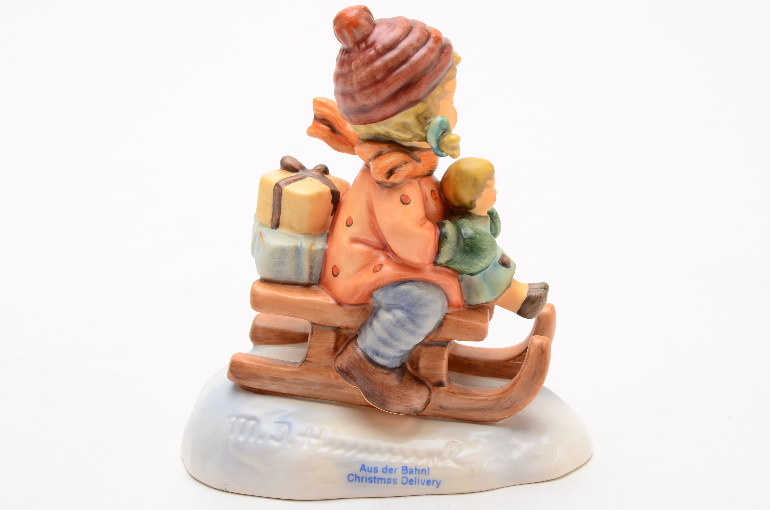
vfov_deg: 18.8
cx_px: 385
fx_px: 1537
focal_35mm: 72
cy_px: 255
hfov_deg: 28.1
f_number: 20
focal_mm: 48
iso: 100
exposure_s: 1/160
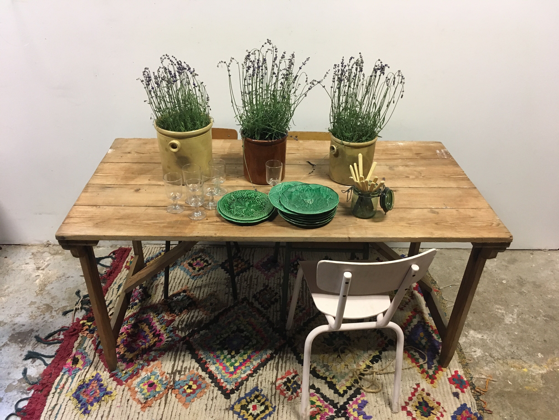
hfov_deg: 61.7
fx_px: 468
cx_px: 280
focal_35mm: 29
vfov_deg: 48.2
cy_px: 210
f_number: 2.2
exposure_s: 1/33
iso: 200
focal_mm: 4.15
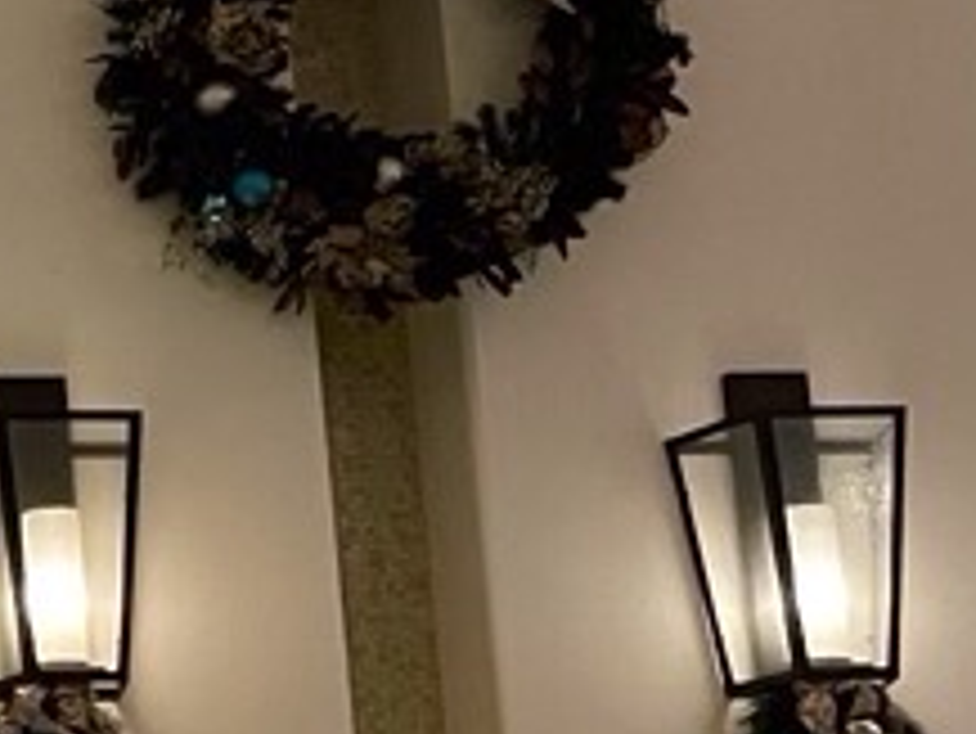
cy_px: 536
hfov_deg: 11.6
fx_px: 4062
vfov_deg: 10.3
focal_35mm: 144
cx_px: -1246
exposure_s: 1/40
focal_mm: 4.2
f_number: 1.6
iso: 400
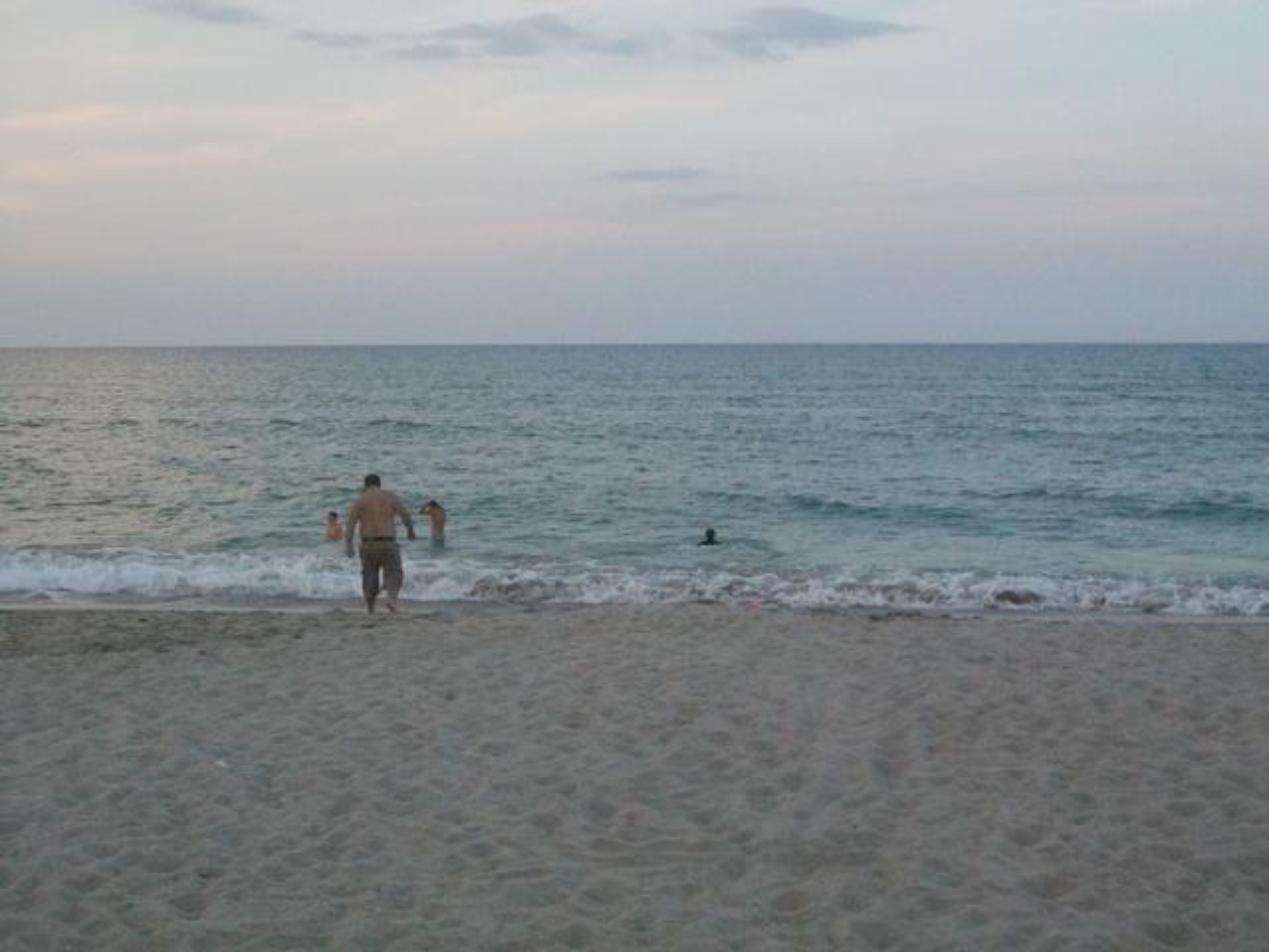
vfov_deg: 26.1
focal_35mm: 56
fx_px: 2053
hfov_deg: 34.3
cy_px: 476
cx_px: 634
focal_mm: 9.4
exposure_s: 1/160
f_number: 3.3
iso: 140
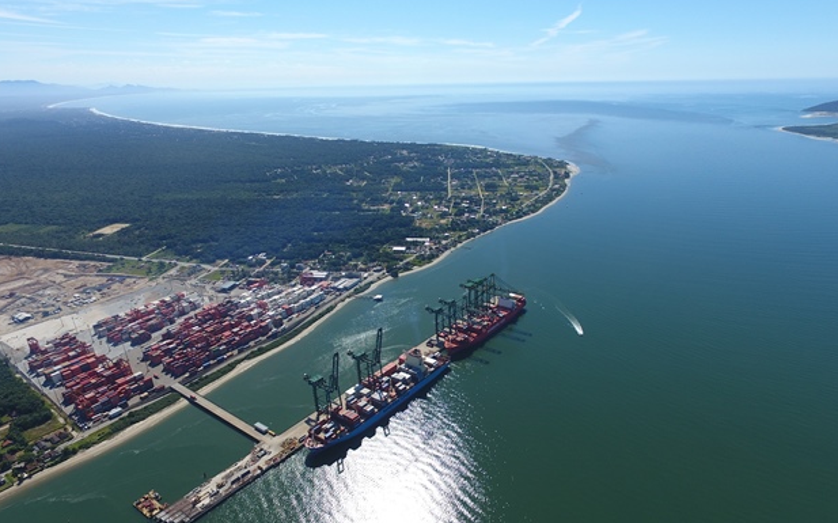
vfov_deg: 54.6
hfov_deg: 79.7
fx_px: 502
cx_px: 431
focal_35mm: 22
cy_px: 317
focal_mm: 3.61
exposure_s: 1/1030
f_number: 2.8
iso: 100
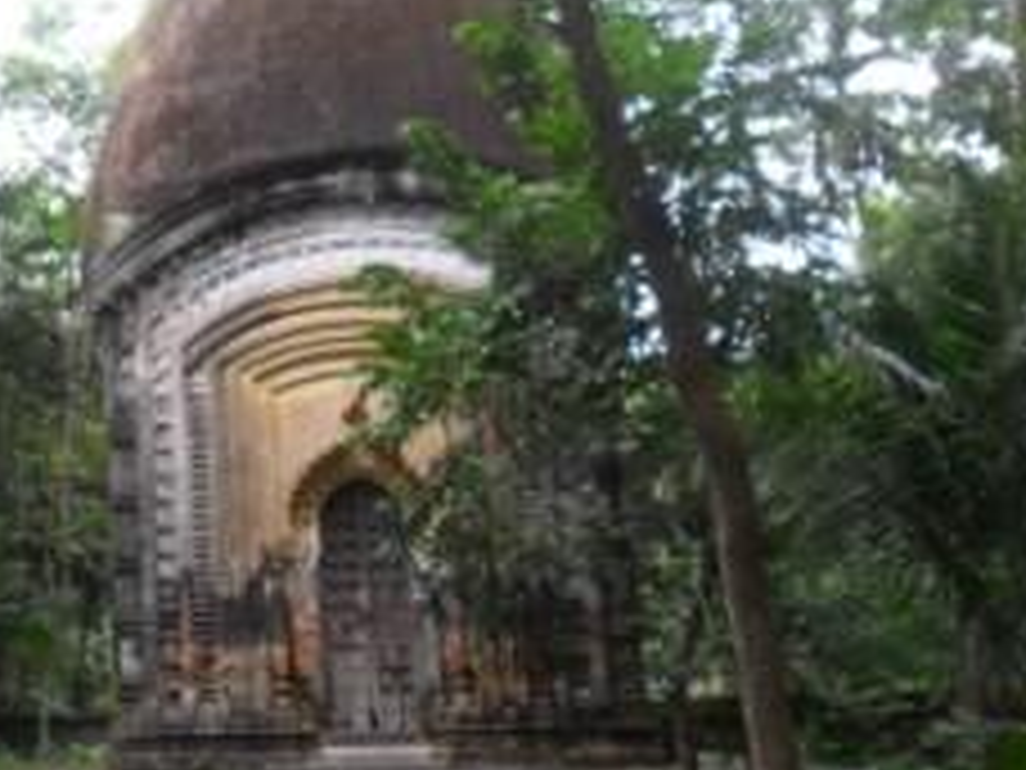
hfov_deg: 33.7
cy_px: 347
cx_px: 50
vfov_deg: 27.5
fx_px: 1571
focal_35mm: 53
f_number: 3.5
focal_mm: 4.9
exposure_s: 1/45
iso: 80
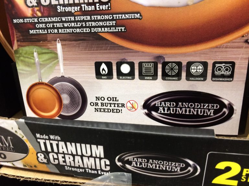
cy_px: 93
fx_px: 209
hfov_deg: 61.7
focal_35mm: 29
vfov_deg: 48.2
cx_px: 124
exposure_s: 1/33
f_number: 2.2
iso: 200
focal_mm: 4.15
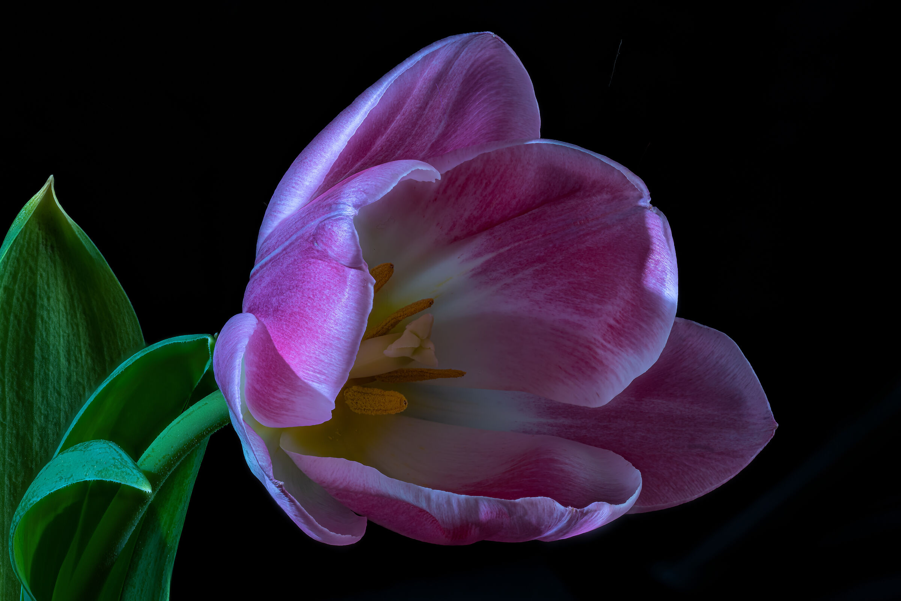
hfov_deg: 19.5
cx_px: 450
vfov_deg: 13.0
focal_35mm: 105
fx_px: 2628
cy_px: 300
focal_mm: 105
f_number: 14
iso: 100
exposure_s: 1/2.5
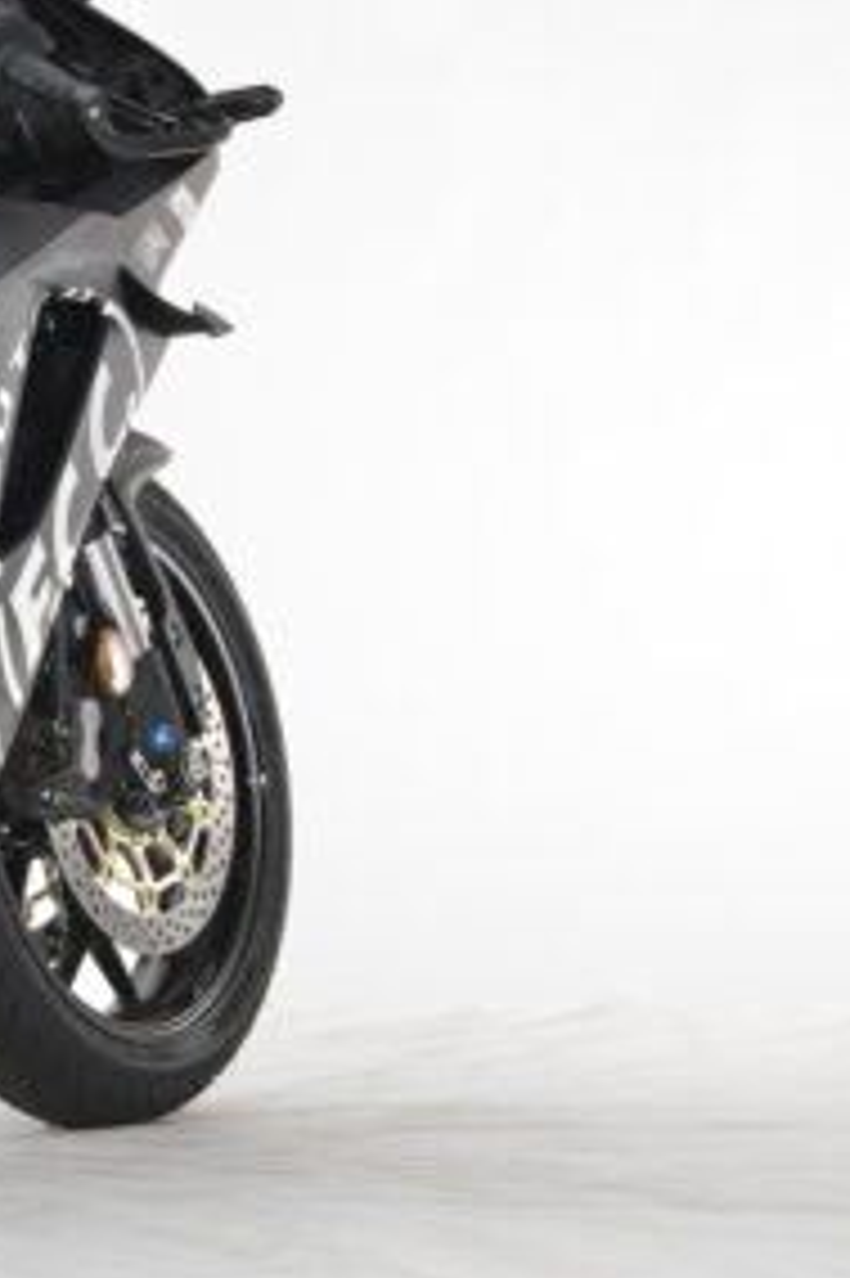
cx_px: -481
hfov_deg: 3.8
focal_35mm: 359
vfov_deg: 5.7
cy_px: 464
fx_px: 12729
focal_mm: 170
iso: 320
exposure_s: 1/160
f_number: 14
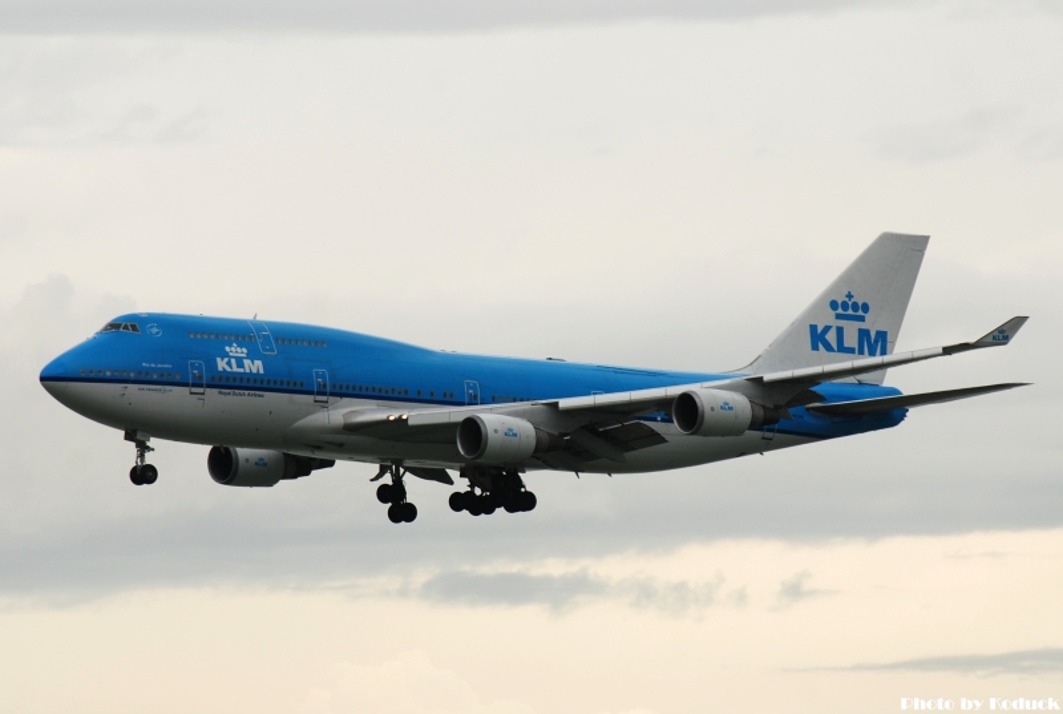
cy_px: 357
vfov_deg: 3.5
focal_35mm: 390
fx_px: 11539
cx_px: 532
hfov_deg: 5.3
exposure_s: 1/800
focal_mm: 260
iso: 200
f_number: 5.6
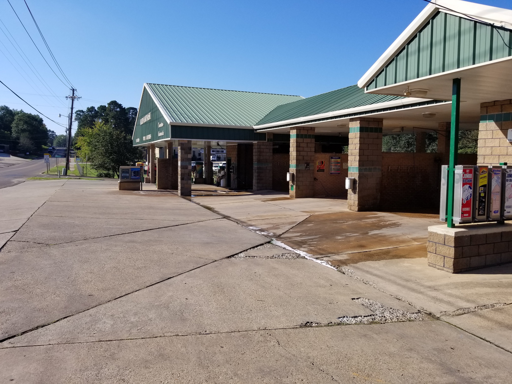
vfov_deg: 53.1
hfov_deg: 67.3
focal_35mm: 26
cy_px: 192
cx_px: 256
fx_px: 385
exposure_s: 1/2256
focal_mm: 4.3
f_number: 1.7
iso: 50
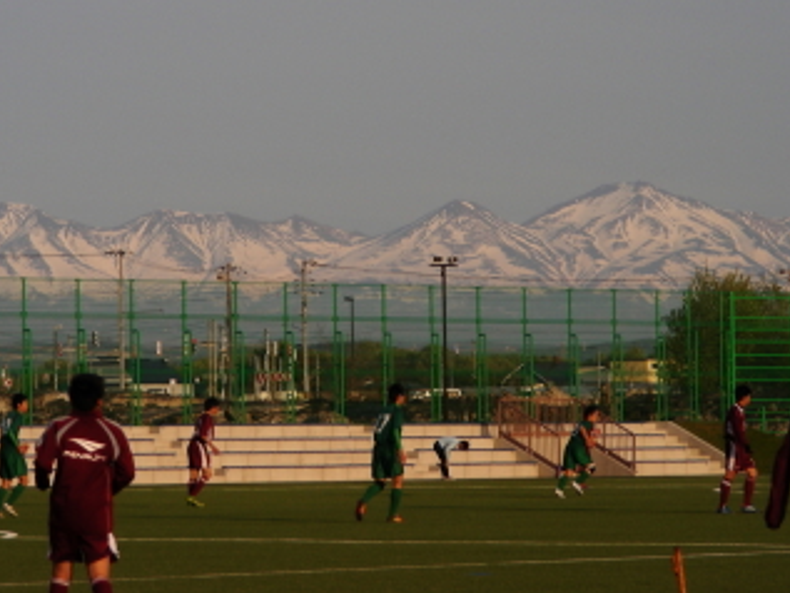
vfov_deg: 6.1
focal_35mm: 244
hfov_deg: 8.1
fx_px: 5571
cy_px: 188
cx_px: 364
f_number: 4
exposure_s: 1/246
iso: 50
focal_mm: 28.7
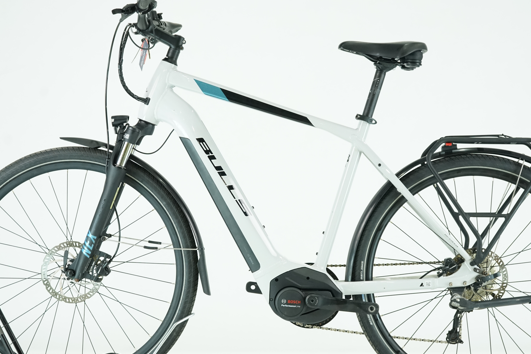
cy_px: 194
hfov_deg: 28.5
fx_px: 1047
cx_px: 272
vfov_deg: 19.2
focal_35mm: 71
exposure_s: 1/200
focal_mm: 58
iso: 2000
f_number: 5
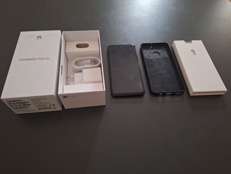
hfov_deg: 73.9
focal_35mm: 23
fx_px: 153
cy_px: 87
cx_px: 116
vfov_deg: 58.9
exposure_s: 1/24
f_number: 1.8
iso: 250
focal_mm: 5.54
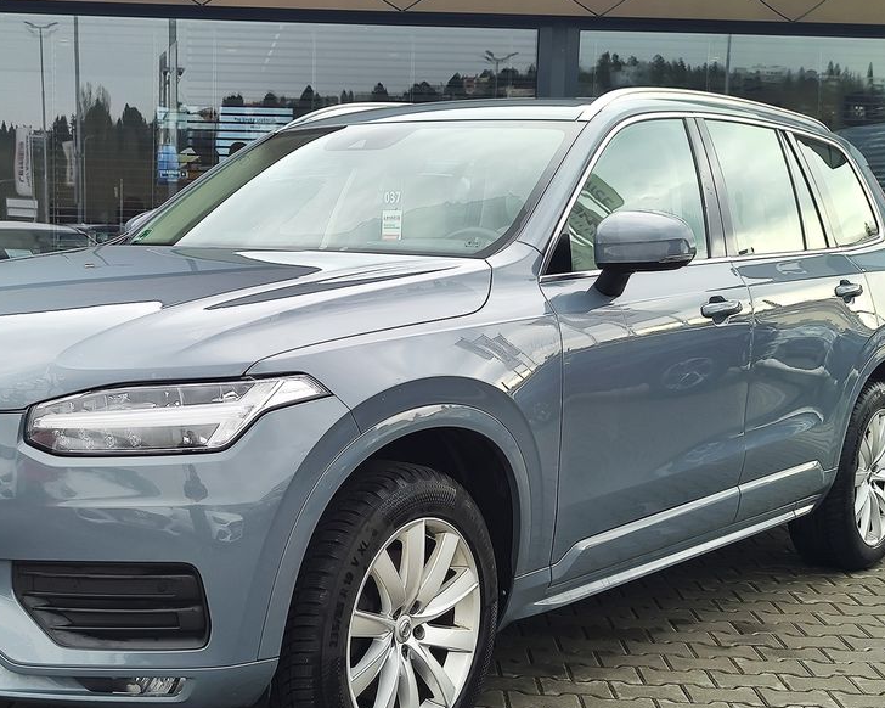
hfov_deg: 48.4
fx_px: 969
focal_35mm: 37
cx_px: 309
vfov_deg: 39.9
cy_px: 434
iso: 71
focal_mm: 7.01
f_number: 1.69
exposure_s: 1/100
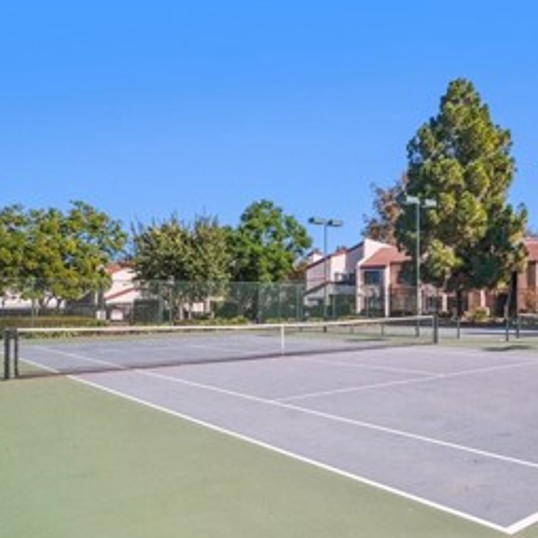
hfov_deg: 51.5
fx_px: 528
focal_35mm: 30
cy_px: 288
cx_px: 409
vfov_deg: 54.0
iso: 160
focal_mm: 9
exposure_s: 1/350
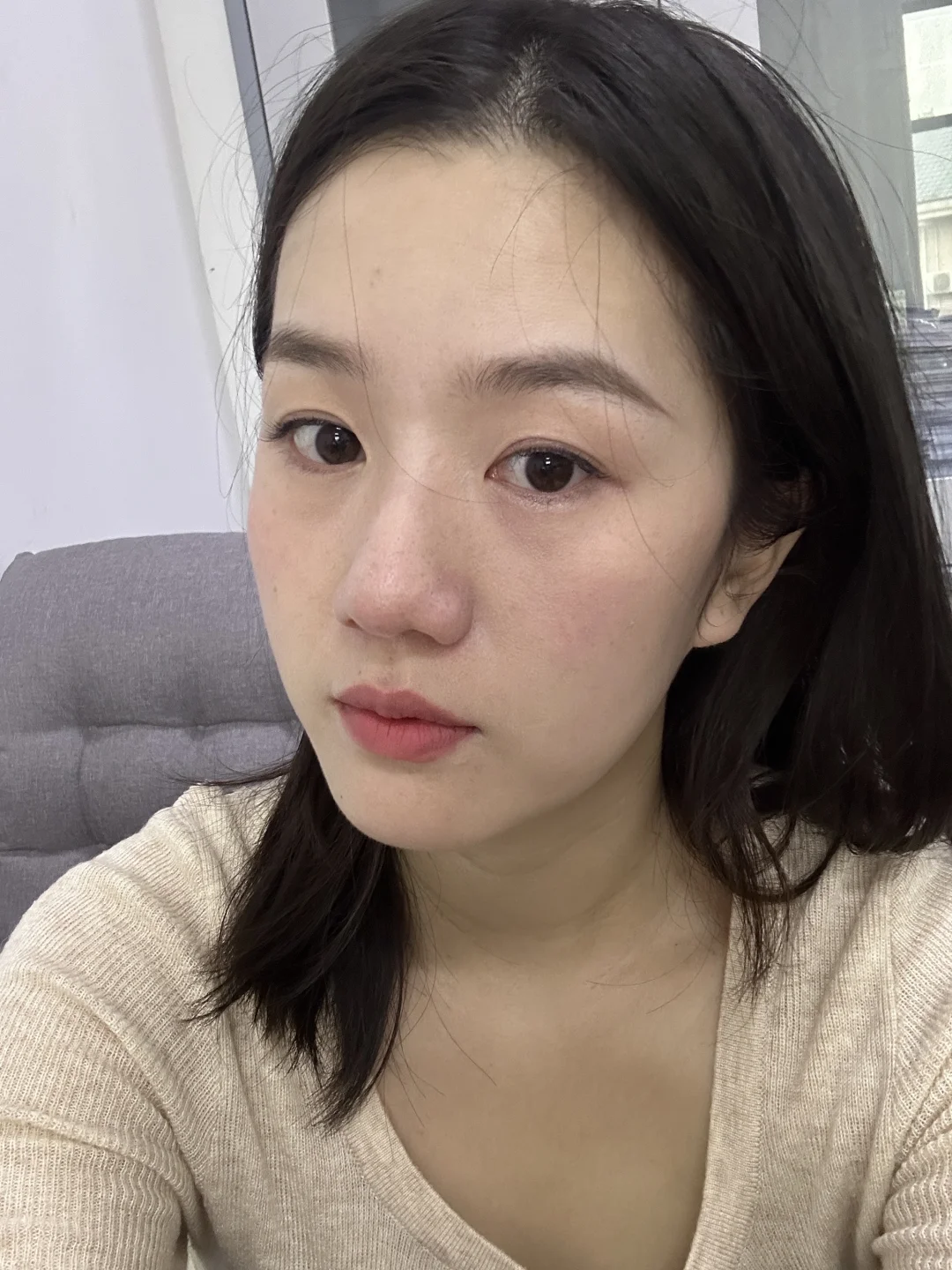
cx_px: 476
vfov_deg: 60.0
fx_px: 1100
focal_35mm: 30
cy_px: 635
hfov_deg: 46.8
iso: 200
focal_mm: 2.69
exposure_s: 1/50
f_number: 1.9
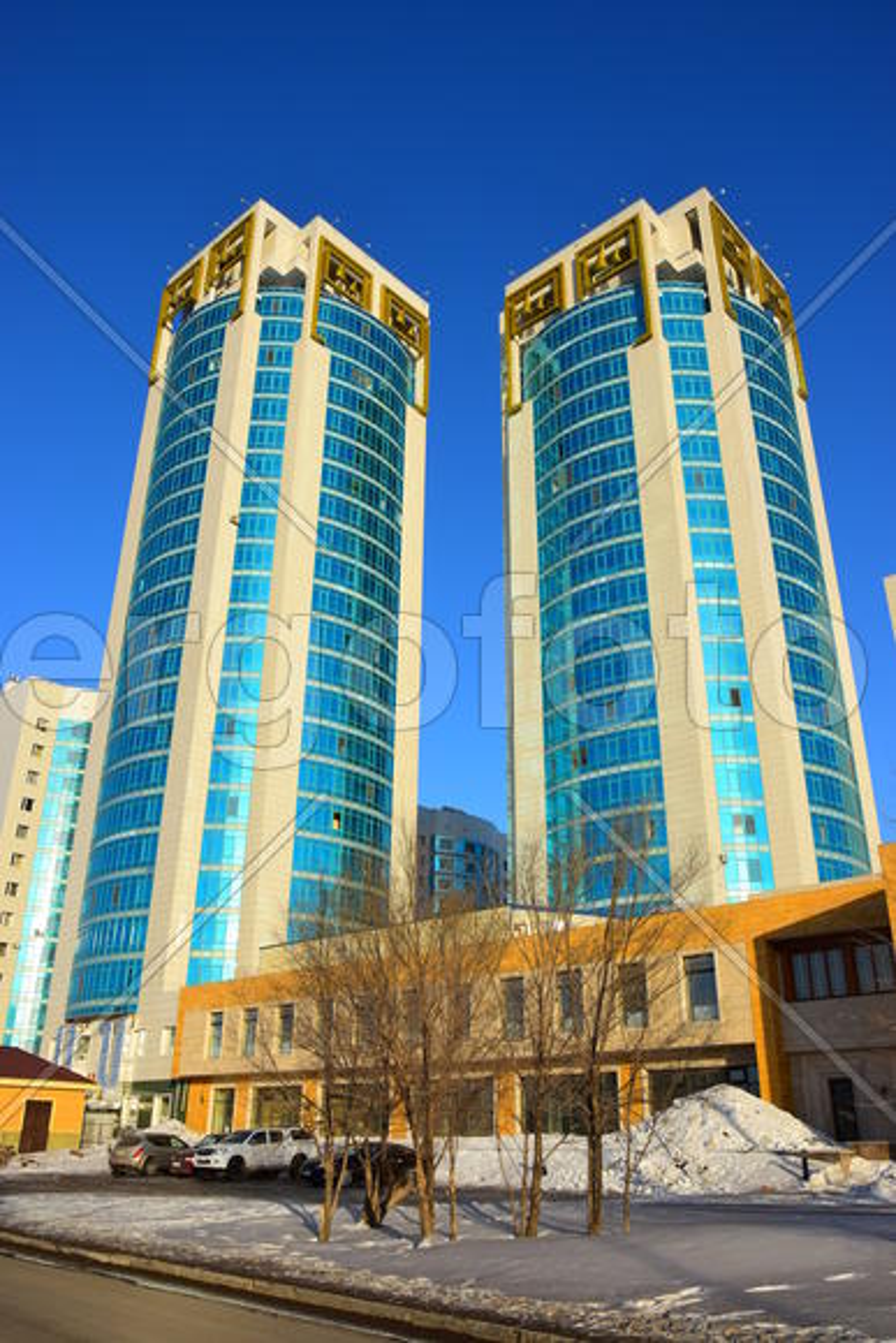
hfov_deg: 48.0
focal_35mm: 27
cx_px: 448
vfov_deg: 67.4
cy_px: 672
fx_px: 1007
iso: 100
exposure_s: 1/160
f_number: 11
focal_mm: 18
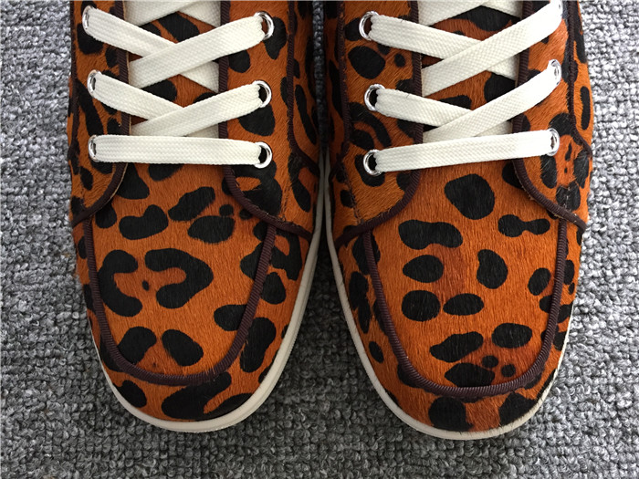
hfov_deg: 61.7
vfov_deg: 48.2
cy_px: 240
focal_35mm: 29
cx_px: 320
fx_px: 535
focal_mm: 4.15
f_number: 2.2
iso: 200
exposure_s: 1/33
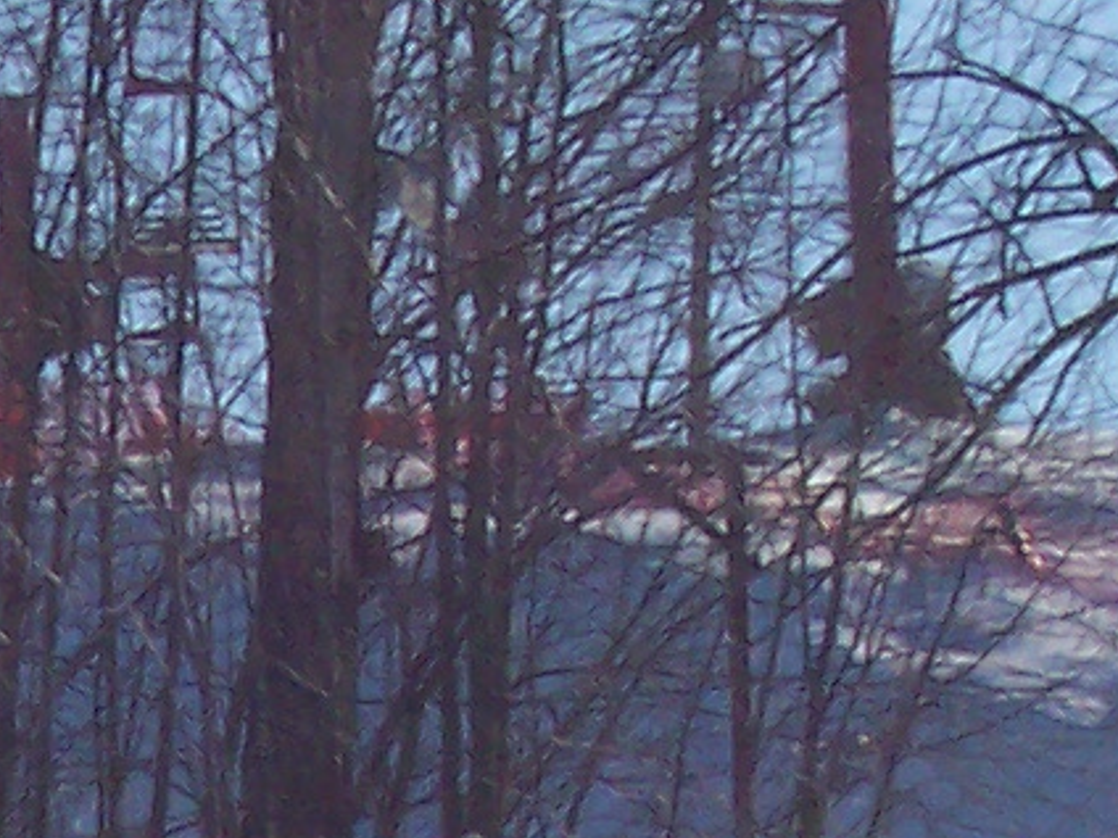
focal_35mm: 693
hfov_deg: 2.8
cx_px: -1601
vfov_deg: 2.1
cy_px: 1315
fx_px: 22382
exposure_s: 1/500
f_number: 8
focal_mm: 24
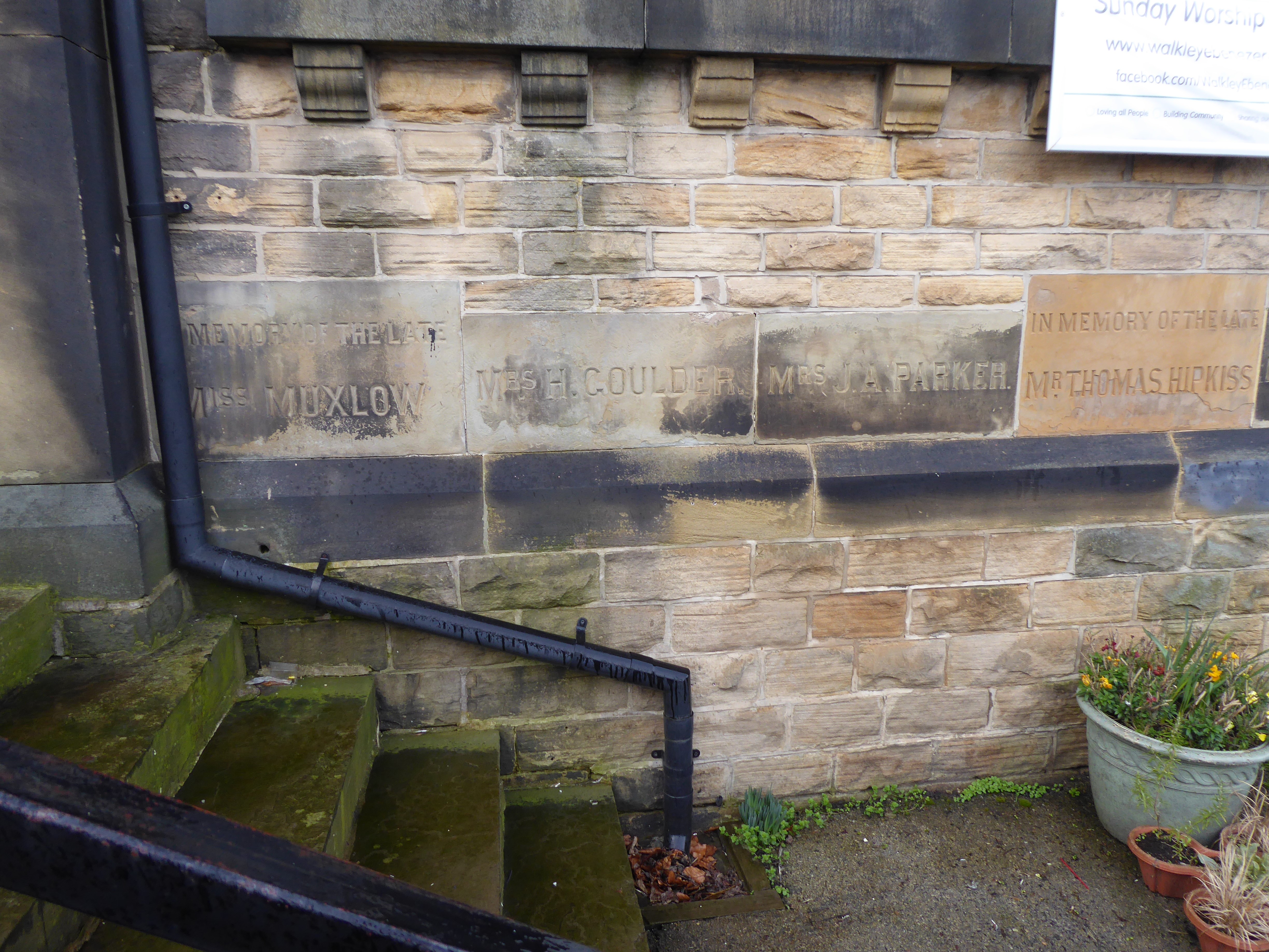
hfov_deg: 69.4
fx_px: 916
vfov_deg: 54.9
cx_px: 634
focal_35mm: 25
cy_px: 476
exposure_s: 1/80
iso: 100
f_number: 3.3
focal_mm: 4.3
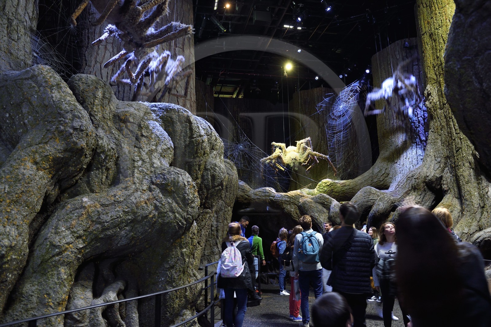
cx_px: 246
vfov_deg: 43.5
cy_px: 164
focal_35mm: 30
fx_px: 409
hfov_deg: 62.0
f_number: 5
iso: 1600
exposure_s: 1/6
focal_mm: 30
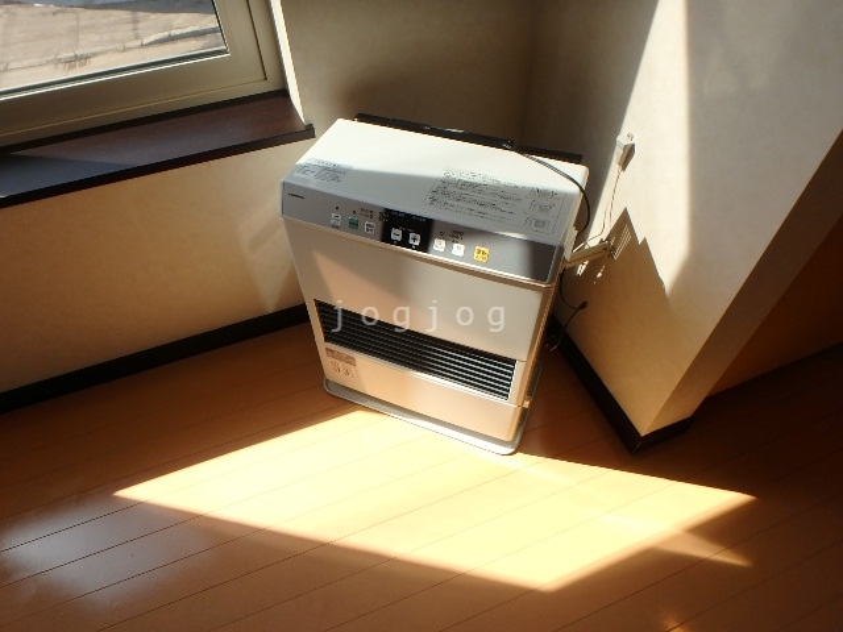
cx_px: 422
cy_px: 316
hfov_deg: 79.0
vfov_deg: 63.4
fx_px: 511
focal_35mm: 21
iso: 125
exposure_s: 1/250
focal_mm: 3.7
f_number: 3.5
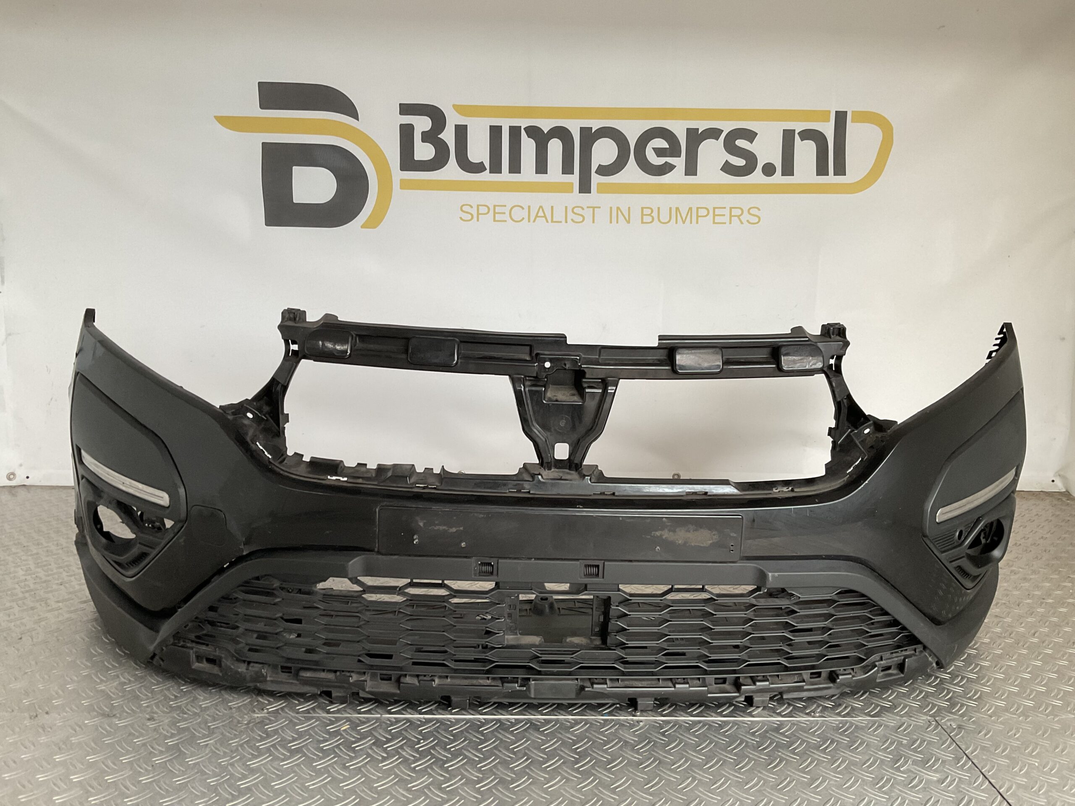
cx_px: 538
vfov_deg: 48.2
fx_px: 901
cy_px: 403
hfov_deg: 61.7
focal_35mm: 29
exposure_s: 1/60
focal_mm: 3
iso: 64
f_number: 1.8
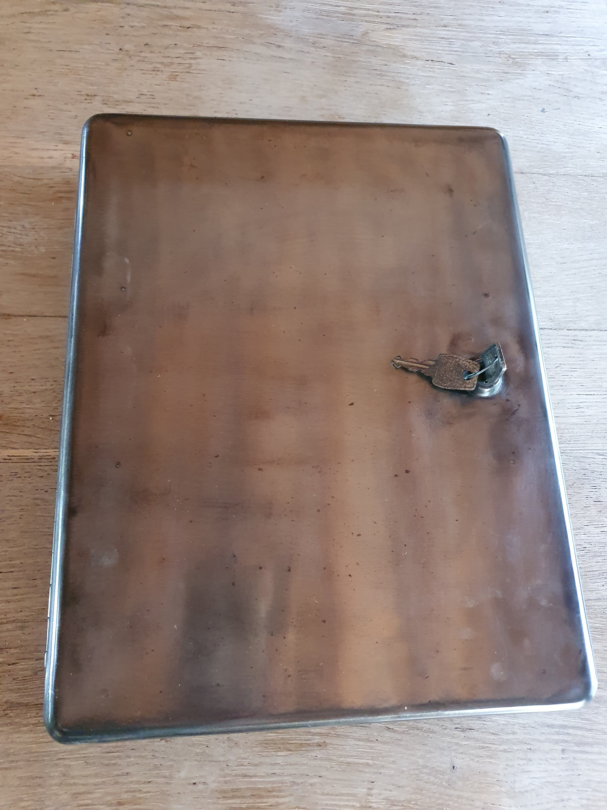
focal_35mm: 26
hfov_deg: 53.1
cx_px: 304
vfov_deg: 67.3
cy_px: 405
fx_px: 608
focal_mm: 4.32
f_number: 1.5
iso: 640
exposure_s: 1/50
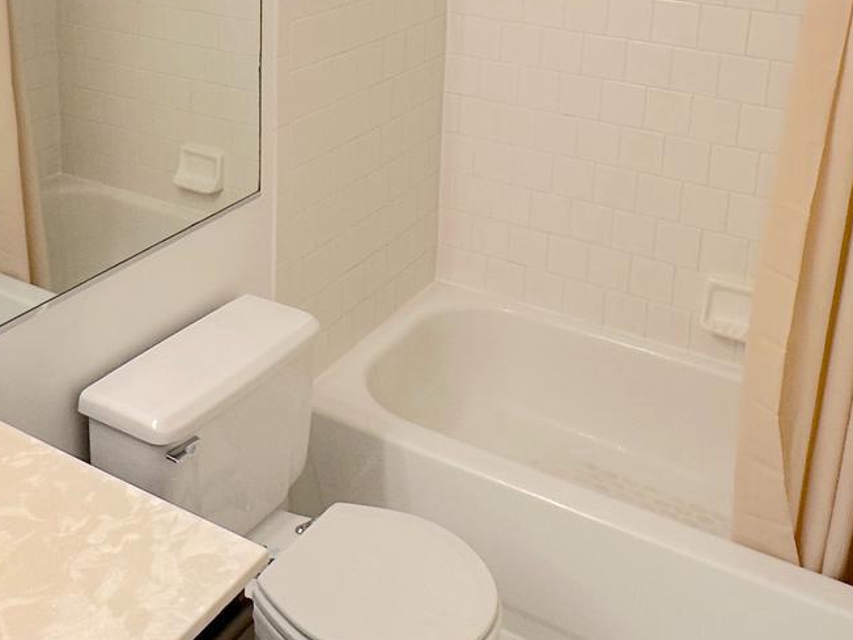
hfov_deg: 42.7
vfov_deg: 30.9
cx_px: 340
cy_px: 30
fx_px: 1084
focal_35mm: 44
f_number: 2.2
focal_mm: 2.22
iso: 80
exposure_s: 1/120
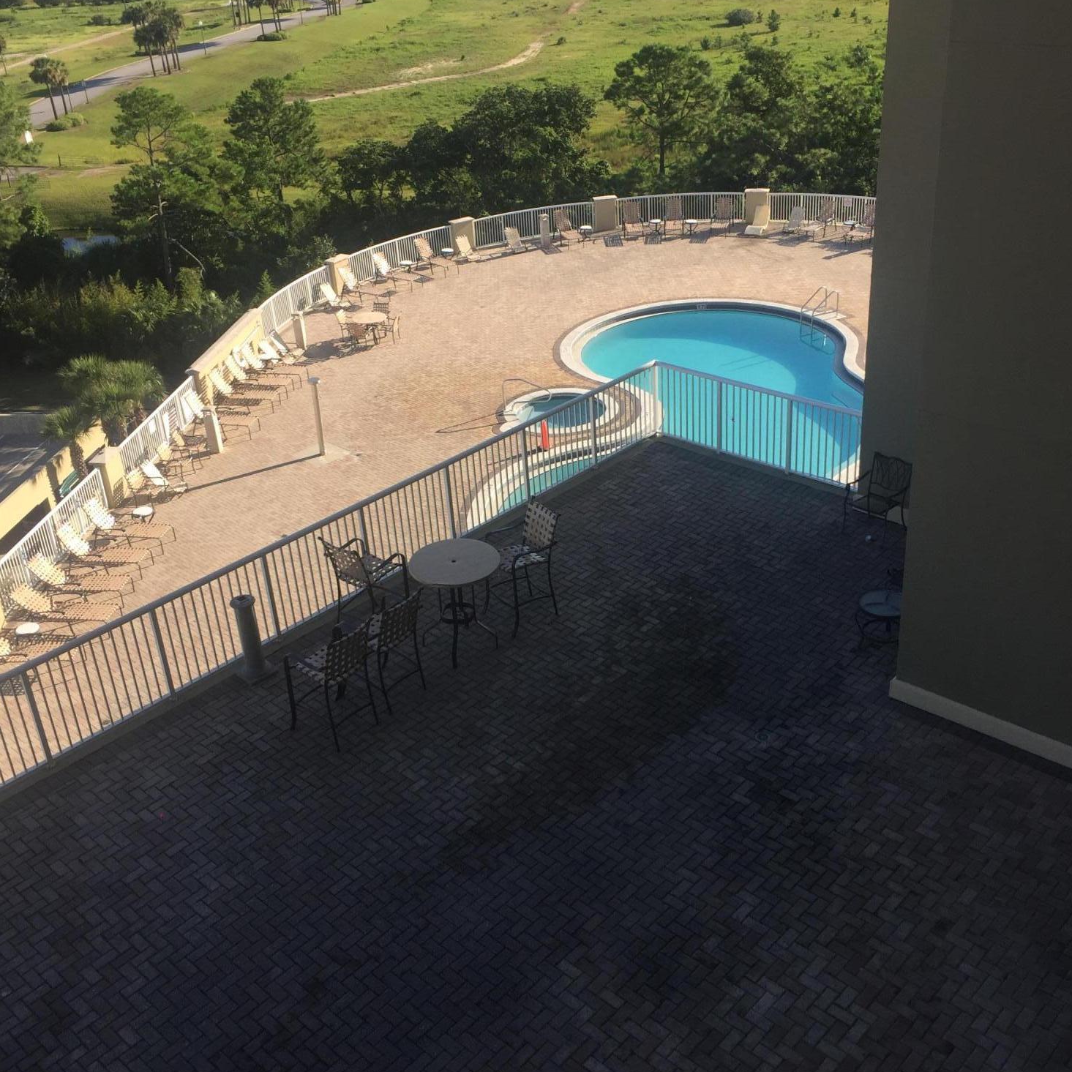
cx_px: 547
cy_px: 502
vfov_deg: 47.2
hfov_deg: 47.2
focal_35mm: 35
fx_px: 1226
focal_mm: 4.15
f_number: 2.2
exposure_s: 1/920
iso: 32
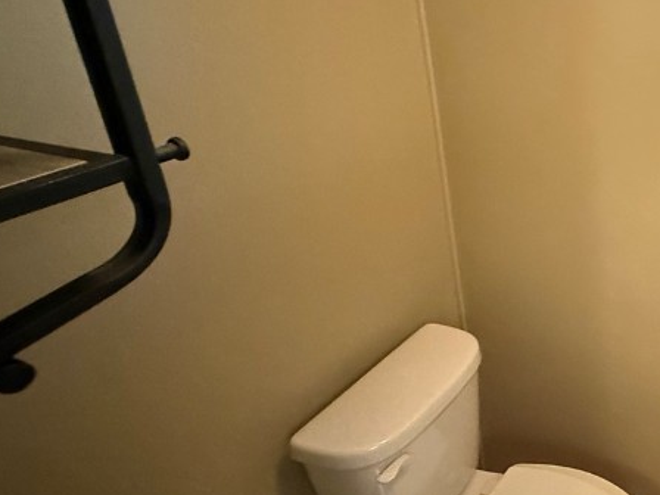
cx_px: 673
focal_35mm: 32
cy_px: 162
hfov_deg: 46.6
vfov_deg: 43.5
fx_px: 610
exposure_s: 1/40
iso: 1000
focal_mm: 2.22
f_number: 2.2
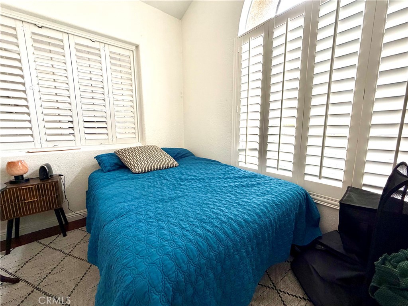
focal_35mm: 14
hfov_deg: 102.1
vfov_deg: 85.7
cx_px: 204
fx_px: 165
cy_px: 153
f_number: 2.2
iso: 250
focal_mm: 2.22
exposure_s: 1/121
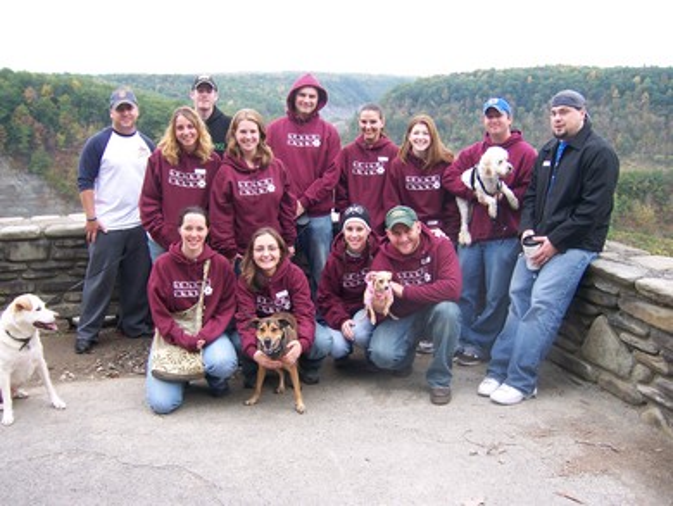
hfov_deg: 51.3
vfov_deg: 39.7
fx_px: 700
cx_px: 336
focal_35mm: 36
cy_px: 253
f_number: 2.8
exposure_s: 1/60
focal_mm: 6
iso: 80
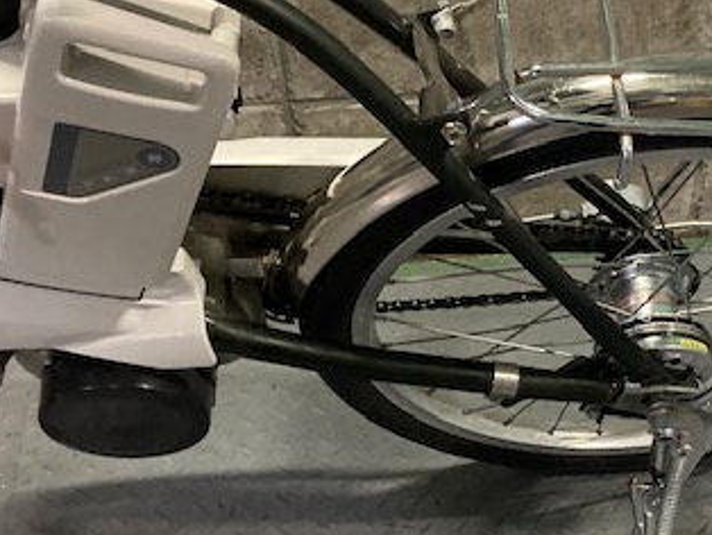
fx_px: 1173
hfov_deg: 32.8
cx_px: 574
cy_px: 326
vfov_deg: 25.6
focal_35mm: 57
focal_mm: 3.99
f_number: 1.8
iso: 500
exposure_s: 1/30
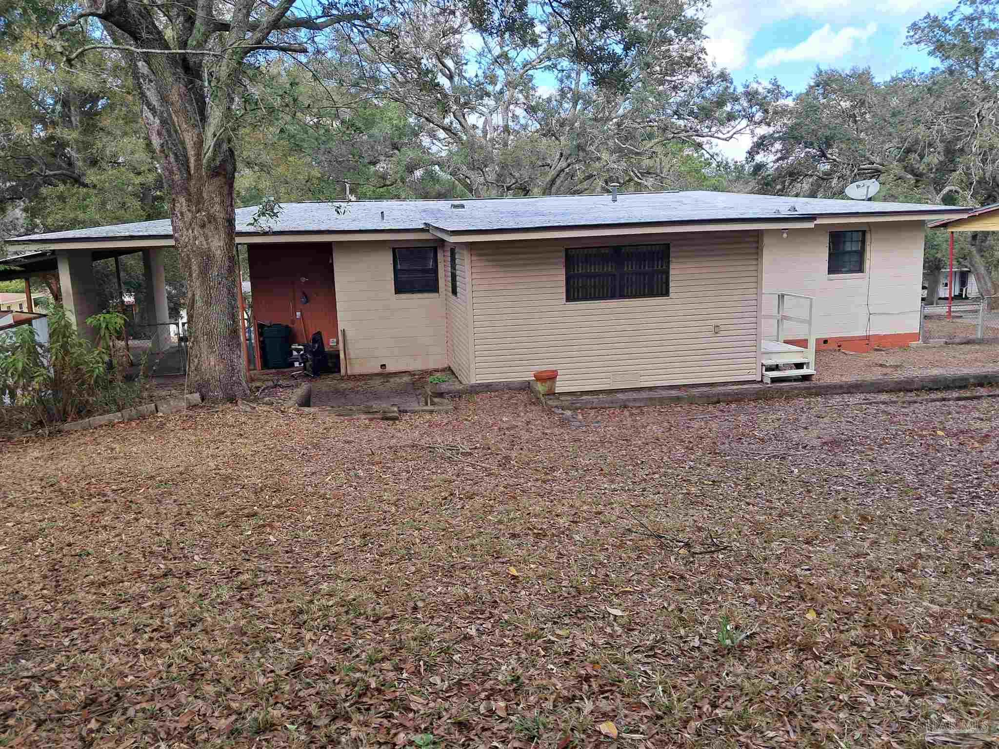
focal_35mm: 27
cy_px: 374
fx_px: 779
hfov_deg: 65.3
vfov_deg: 51.4
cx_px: 500
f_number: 1.8
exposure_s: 1/140
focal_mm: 4
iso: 50
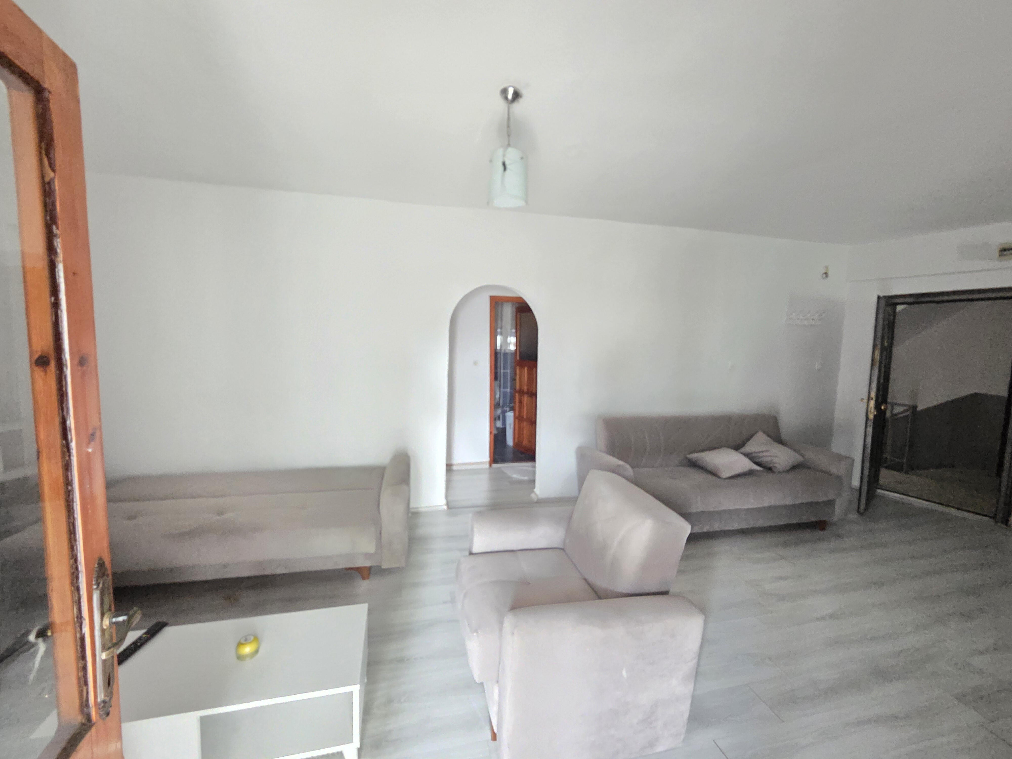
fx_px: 380
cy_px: 380
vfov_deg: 89.9
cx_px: 506
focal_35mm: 13
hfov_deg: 106.2
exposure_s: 1/25
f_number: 2.2
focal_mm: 2.2
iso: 3200
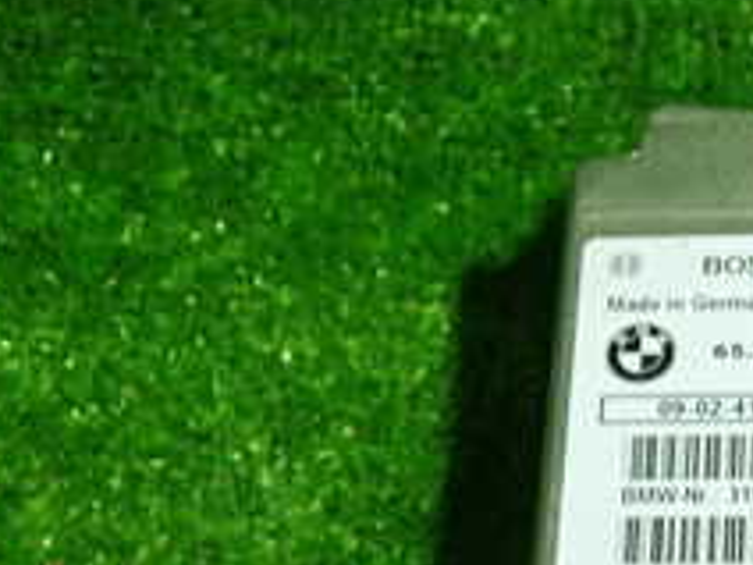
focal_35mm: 85
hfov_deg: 21.4
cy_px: 572
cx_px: 902
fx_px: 1849
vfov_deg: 17.0
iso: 200
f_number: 2.3
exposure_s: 1/30
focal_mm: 5.4
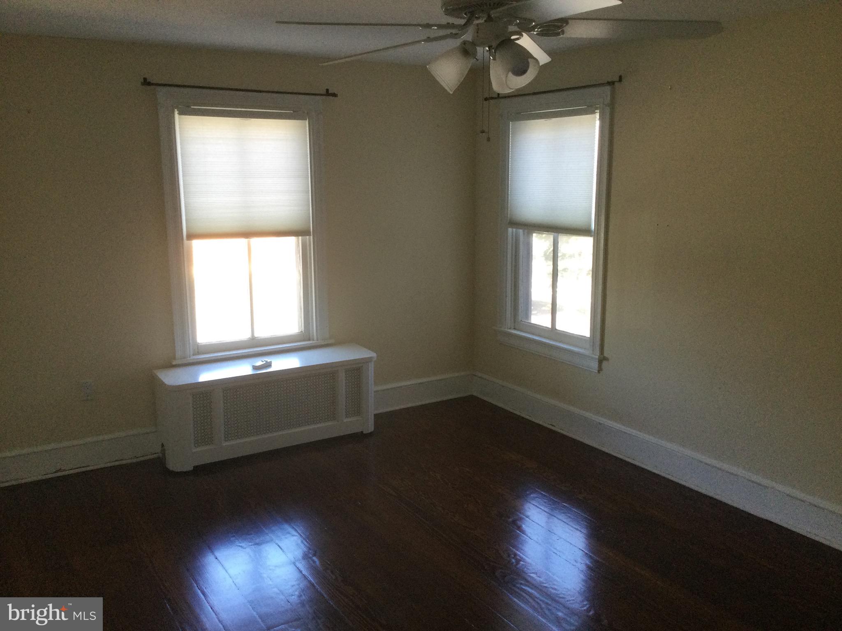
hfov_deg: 58.4
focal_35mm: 31
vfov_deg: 45.4
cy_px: 316
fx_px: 754
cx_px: 421
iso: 32
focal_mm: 3.3
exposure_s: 1/30
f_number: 2.4
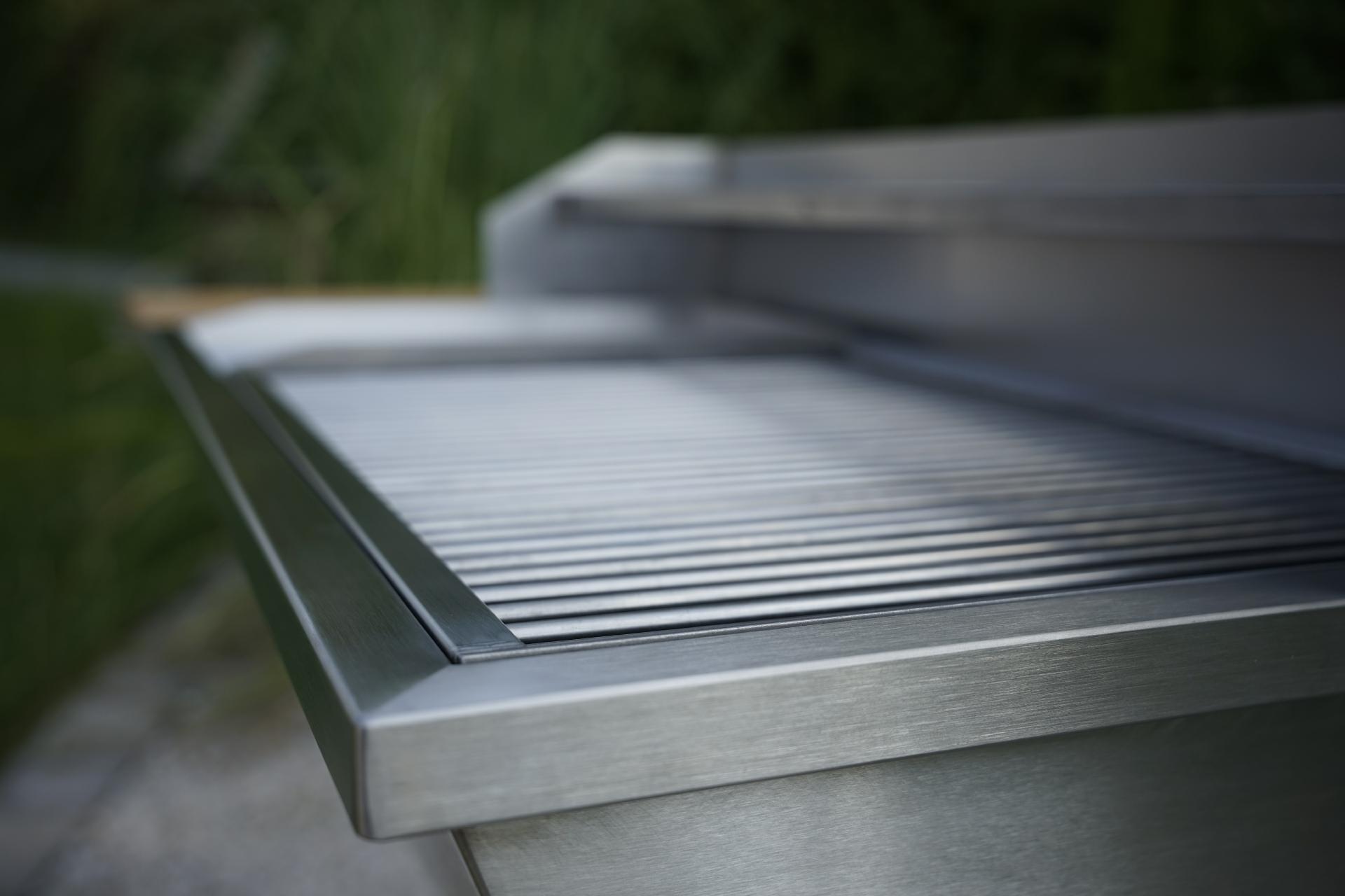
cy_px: 448
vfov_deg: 34.3
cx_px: 672
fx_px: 1453
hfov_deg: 49.7
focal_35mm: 39
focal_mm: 38.9
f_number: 3.5
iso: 100
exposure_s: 1/500
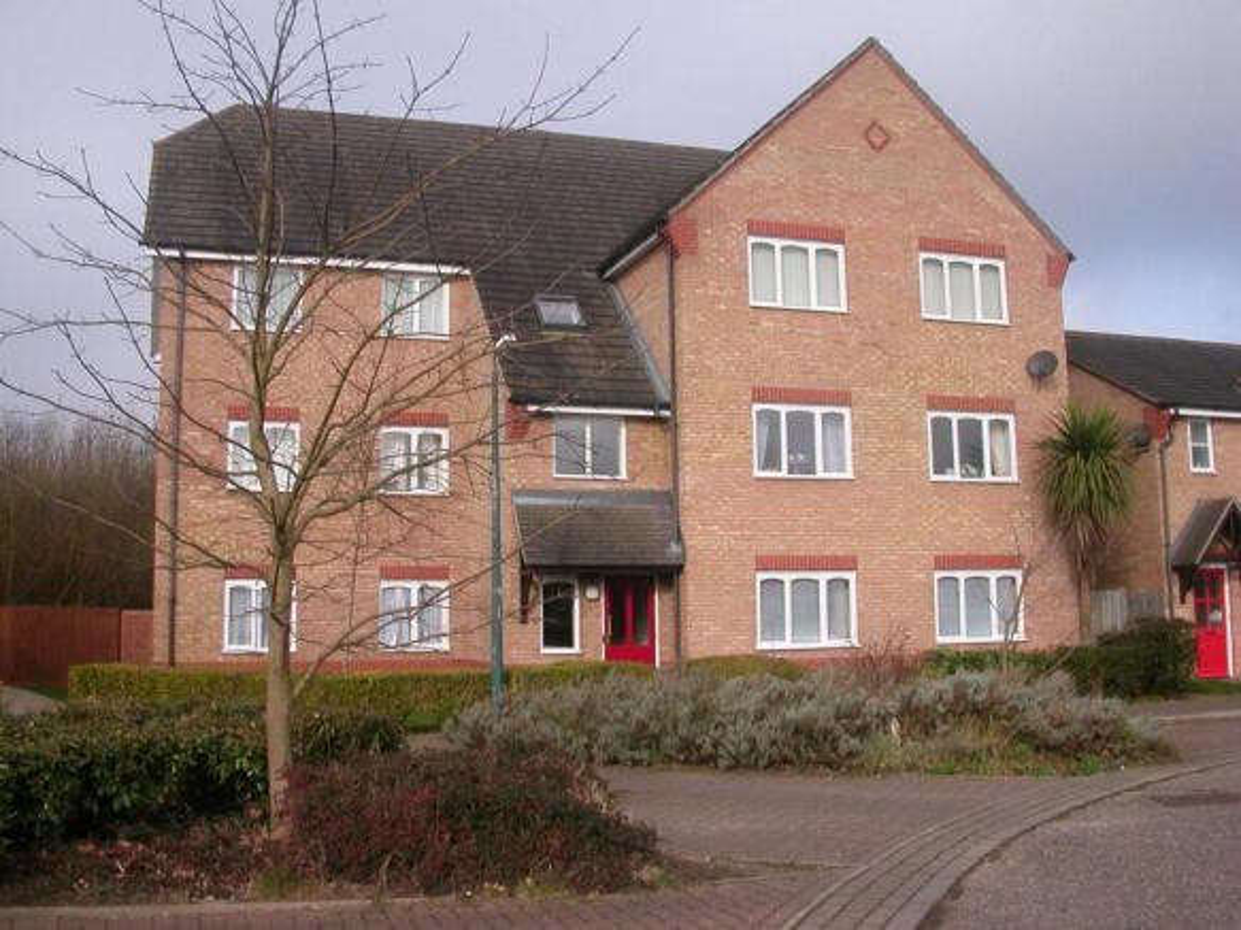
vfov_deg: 38.7
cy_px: 465
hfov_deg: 50.1
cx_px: 620
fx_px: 1326
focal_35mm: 37
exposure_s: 1/417
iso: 100
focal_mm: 5.6
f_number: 4.5
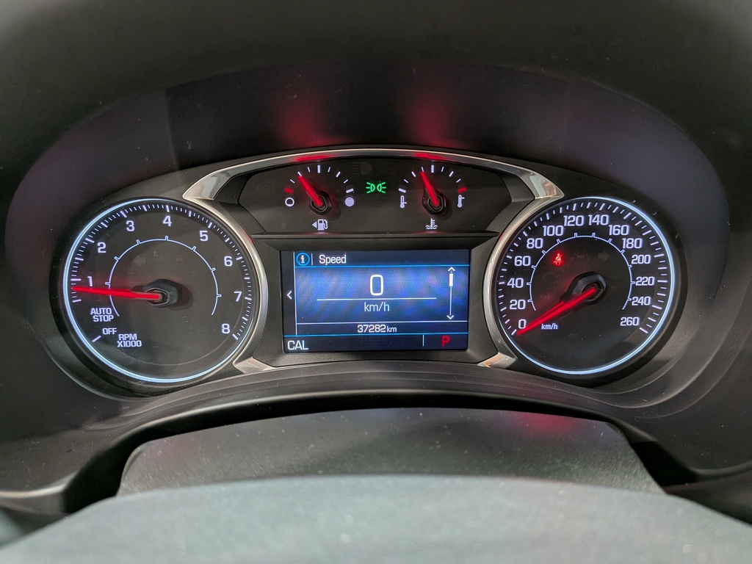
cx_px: 376
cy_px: 282
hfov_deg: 71.6
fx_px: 521
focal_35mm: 24
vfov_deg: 56.8
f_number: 1.7
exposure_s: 1/30
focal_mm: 4.53
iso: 42
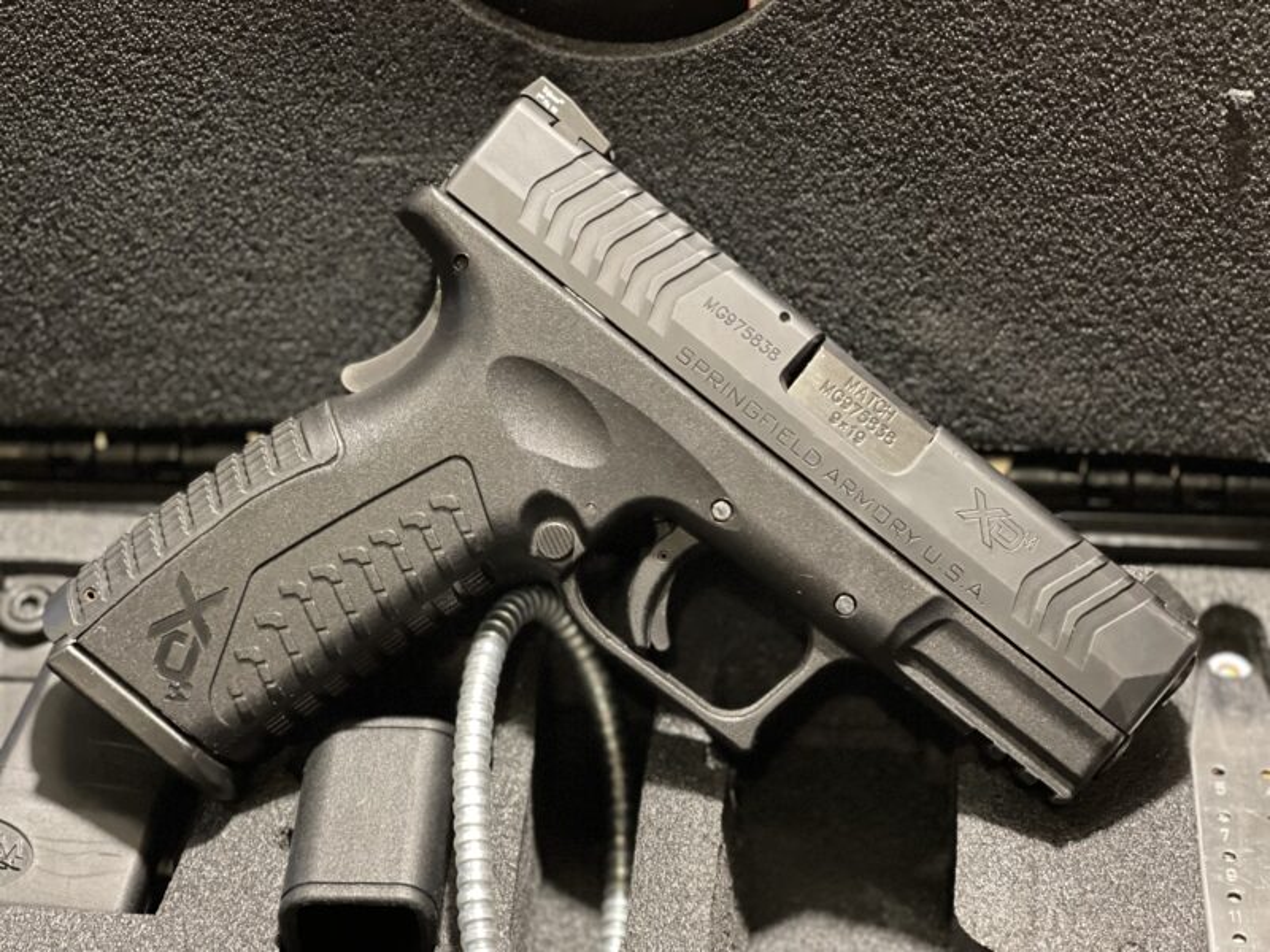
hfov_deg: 30.3
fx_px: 2348
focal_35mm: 64
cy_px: 476
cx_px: 635
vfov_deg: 22.9
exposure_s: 1/15
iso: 500
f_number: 2.2
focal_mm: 7.5
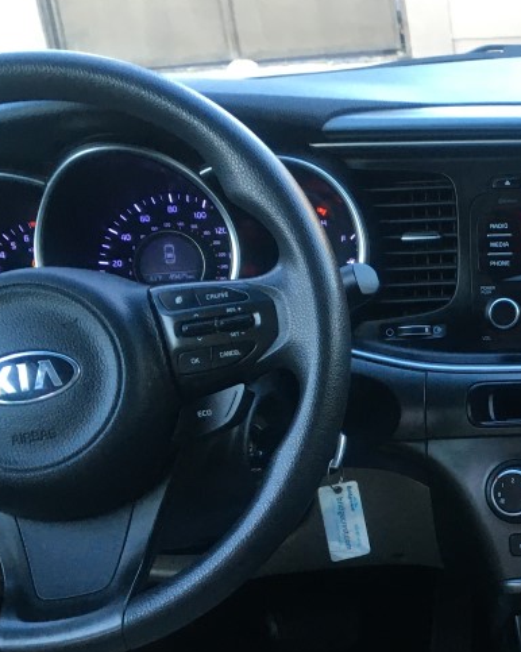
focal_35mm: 60
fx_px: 1157
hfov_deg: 23.4
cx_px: 606
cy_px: 401
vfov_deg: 31.3
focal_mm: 4.15
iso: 64
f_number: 2.2
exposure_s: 1/30
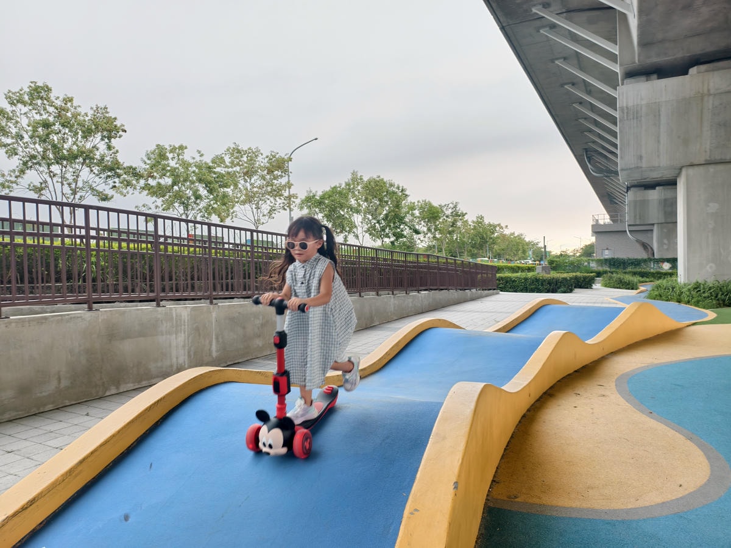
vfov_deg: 58.9
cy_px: 274
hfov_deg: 73.9
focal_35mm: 23
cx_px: 366
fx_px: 486
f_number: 1.57
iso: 102
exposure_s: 1/100
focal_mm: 6.54
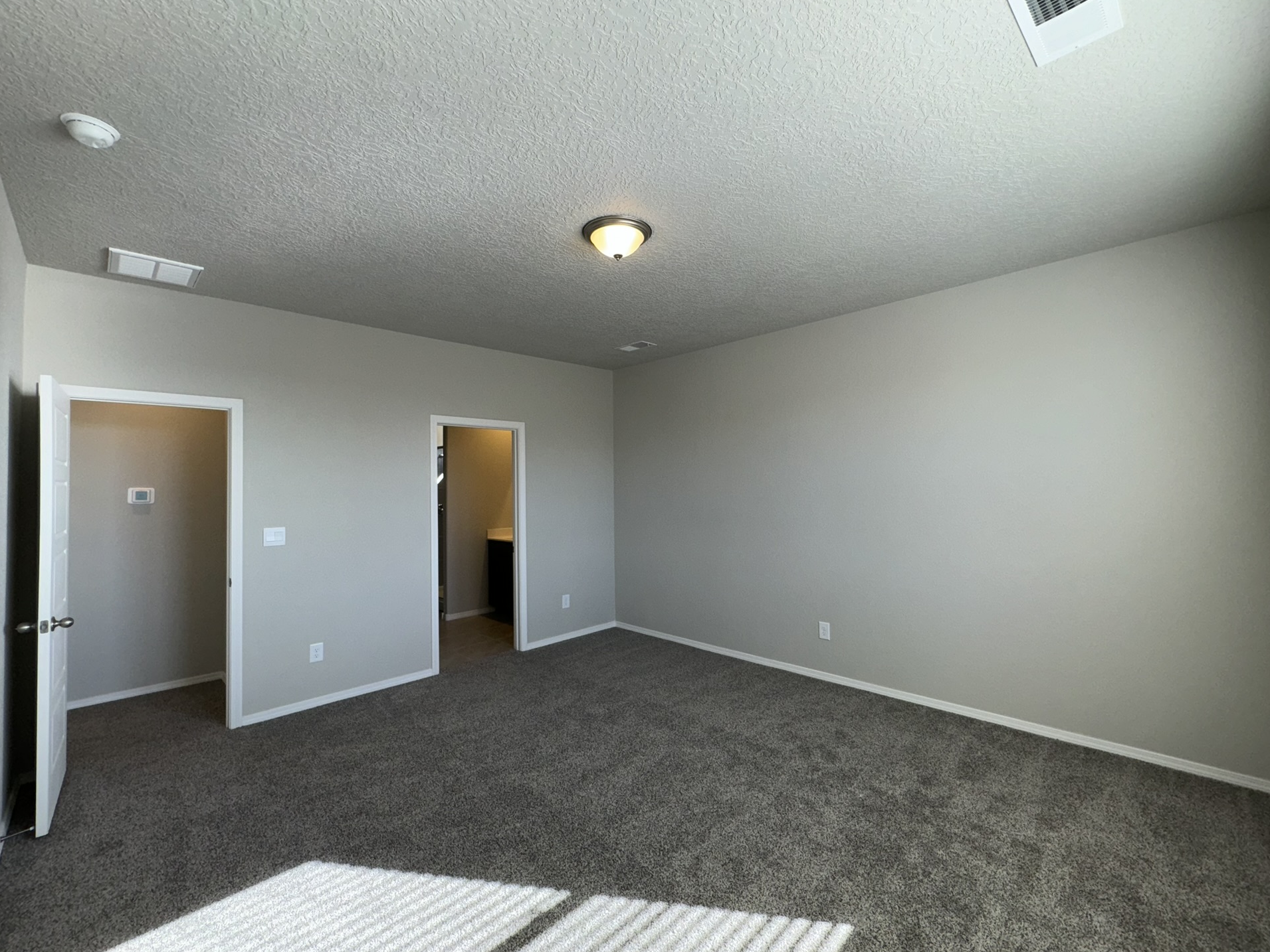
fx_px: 550
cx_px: 647
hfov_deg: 98.2
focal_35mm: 15
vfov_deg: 81.8
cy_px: 476
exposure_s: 1/122
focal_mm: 2.22
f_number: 2.2
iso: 32
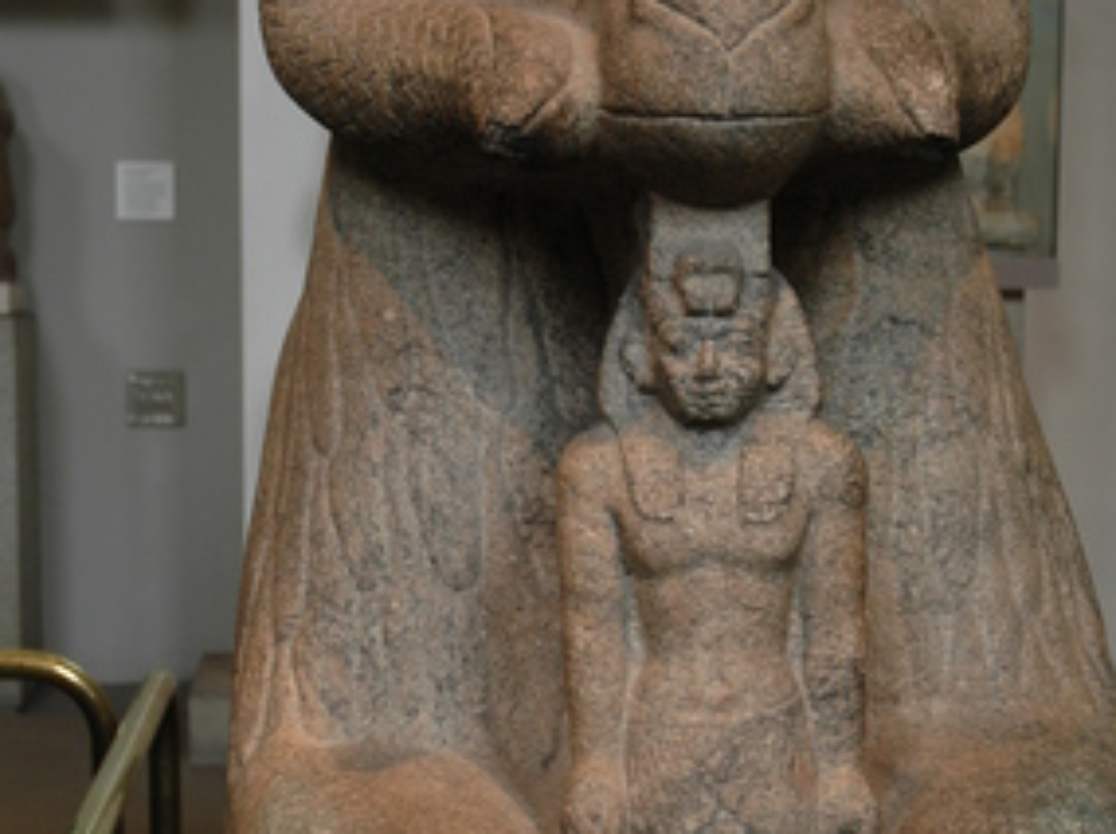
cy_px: 691
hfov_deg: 20.2
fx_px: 3127
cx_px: 681
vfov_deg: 15.1
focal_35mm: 97
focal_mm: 29
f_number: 4
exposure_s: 1/25
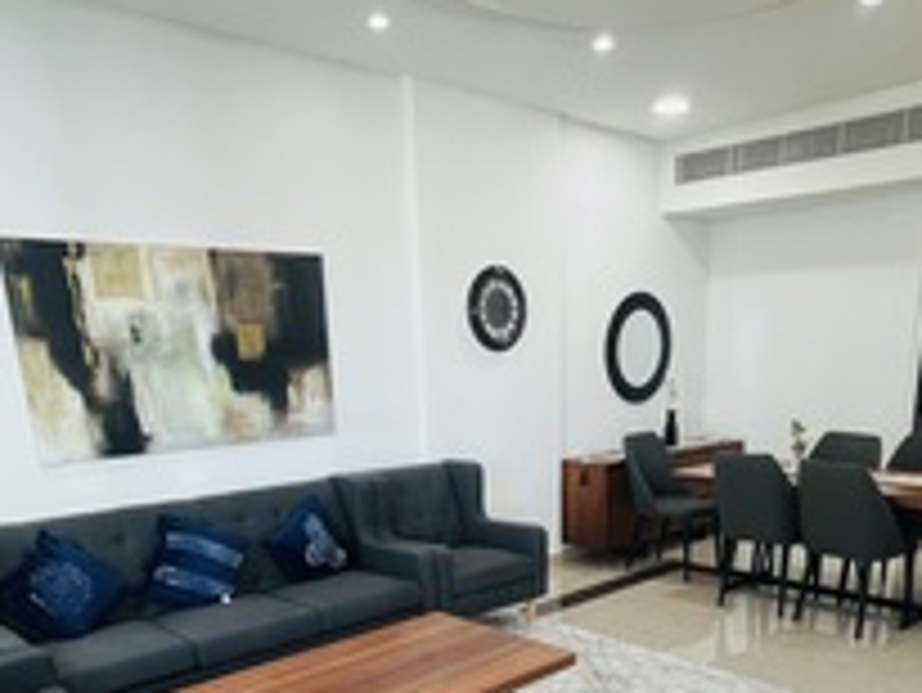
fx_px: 773
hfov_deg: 61.6
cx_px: 474
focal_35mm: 29
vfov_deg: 44.6
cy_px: 601
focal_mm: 1.57
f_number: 1.8
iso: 160
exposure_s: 1/100
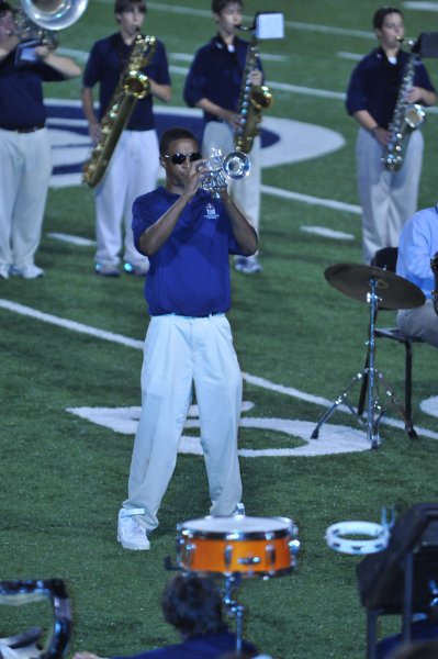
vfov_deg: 6.9
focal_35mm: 300
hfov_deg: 4.6
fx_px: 5484
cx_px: 219
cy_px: 330
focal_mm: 200
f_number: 2.8
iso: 1600
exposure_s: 1/250
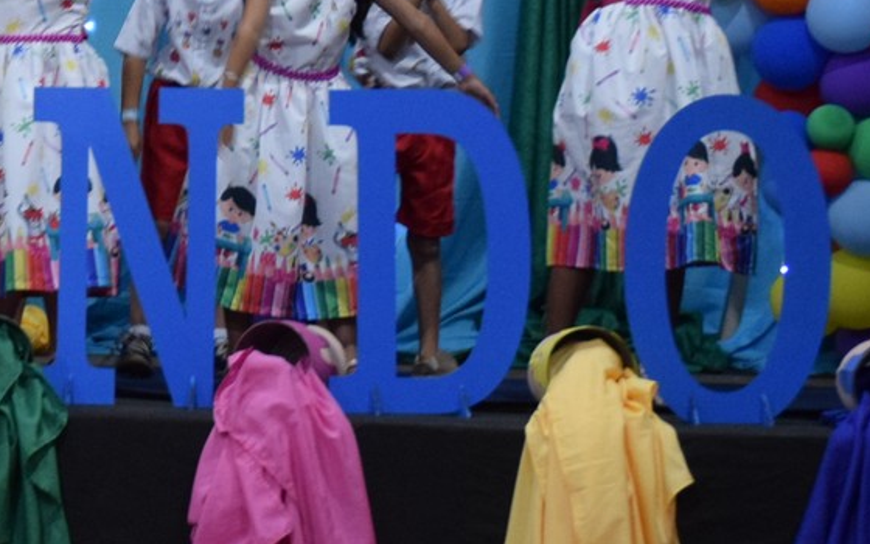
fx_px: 3628
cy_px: 84
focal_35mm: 153
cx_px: -393
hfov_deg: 13.0
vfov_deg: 8.5
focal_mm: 34
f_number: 4
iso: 2000
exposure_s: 1/60
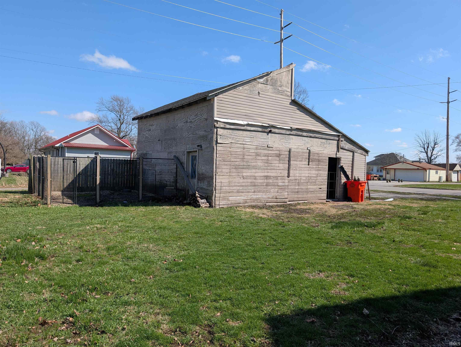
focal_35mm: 24
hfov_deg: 71.5
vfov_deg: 56.9
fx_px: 320
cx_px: 230
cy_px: 174
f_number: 1.68
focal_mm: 6.9
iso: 20
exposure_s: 1/1045
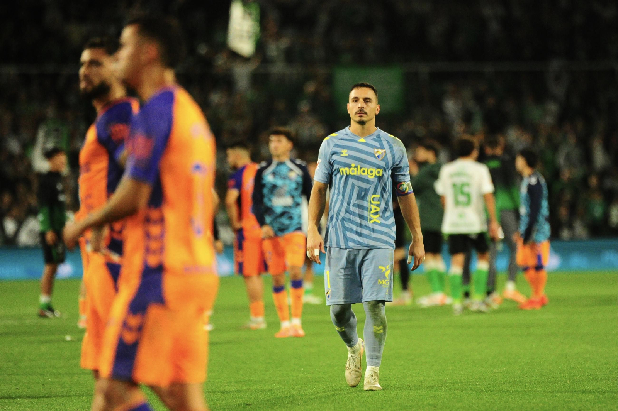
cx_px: 309
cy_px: 206
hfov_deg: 6.9
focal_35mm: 300
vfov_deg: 4.6
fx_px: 5147
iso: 10000
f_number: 2.8
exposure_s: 1/5000
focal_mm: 300
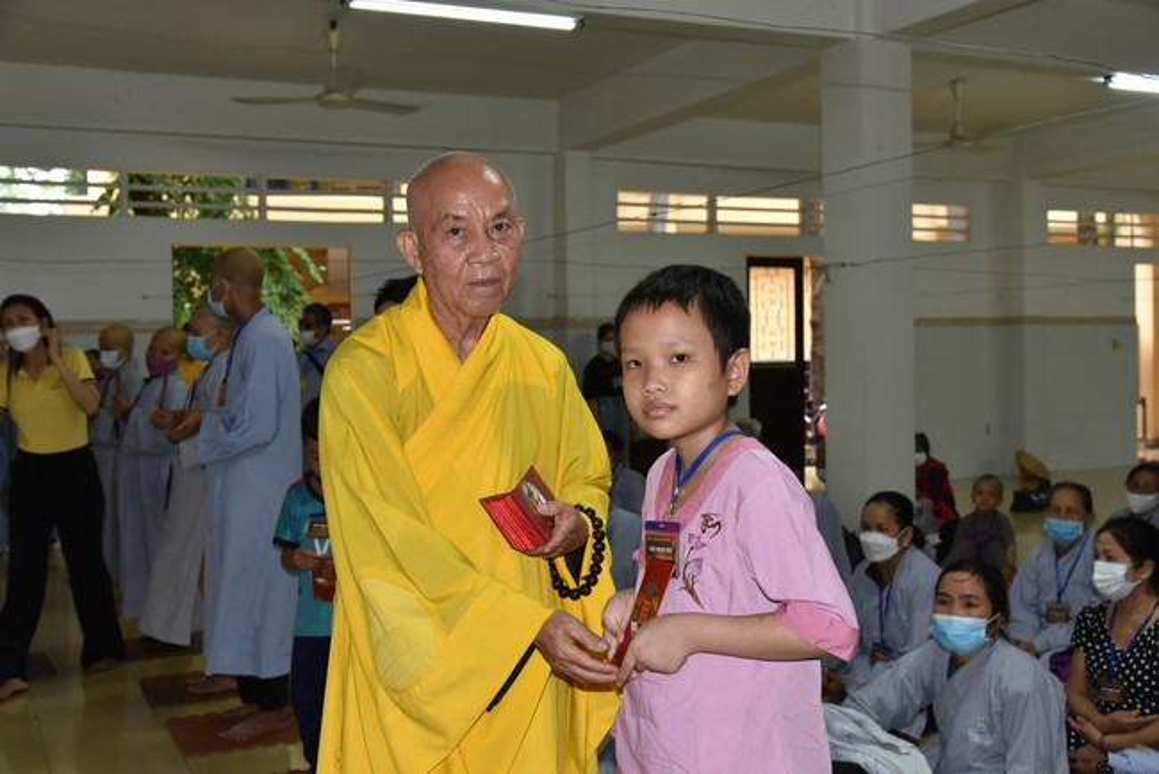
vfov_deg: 35.1
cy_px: 387
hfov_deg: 50.7
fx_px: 1224
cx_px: 580
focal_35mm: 38
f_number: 5.6
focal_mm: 38
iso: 1600
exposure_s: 1/60
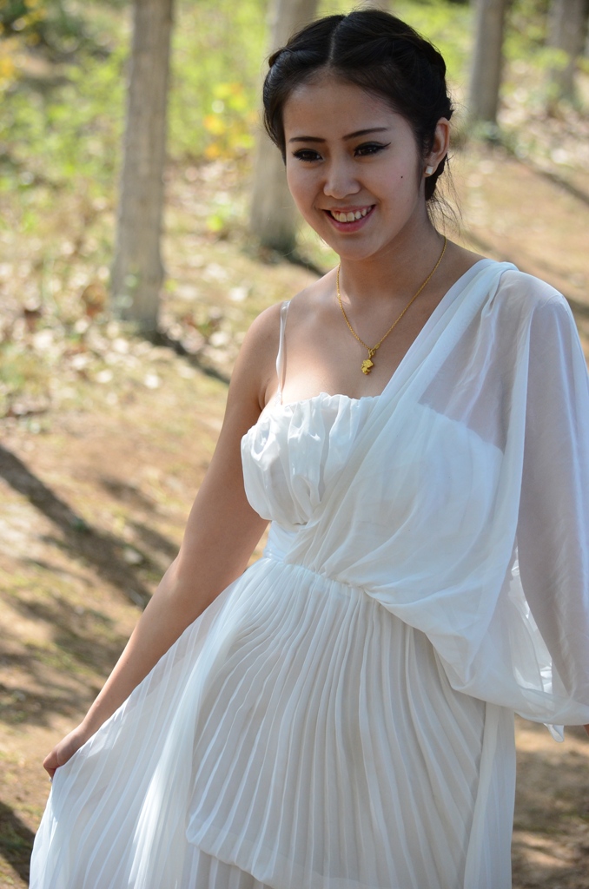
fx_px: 3883
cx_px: 294
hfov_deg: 8.7
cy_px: 444
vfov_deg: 13.1
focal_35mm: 158
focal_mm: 105
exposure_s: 1/1250
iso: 720
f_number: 5.6
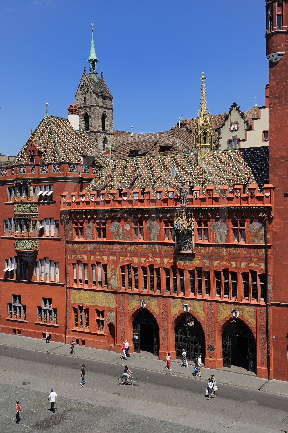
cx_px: 144
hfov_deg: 30.5
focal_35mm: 44
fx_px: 529
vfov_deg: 44.5
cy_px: 216
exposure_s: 1/160
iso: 200
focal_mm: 44
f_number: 13
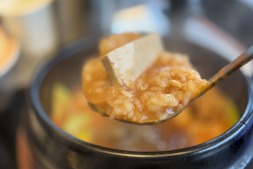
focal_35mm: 50
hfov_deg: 39.6
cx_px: 127
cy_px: 79
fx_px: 351
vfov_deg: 27.0
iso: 100
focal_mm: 6.76
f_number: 1.78
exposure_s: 1/120
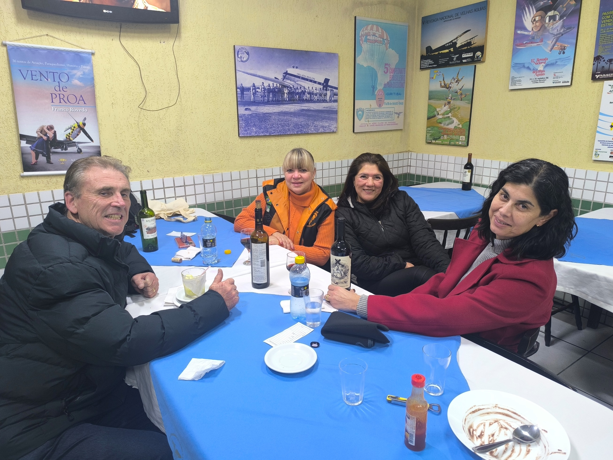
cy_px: 230
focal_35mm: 23
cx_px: 306
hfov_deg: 73.9
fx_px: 407
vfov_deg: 58.9
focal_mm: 6.14
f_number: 1.65
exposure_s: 1/40
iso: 1000
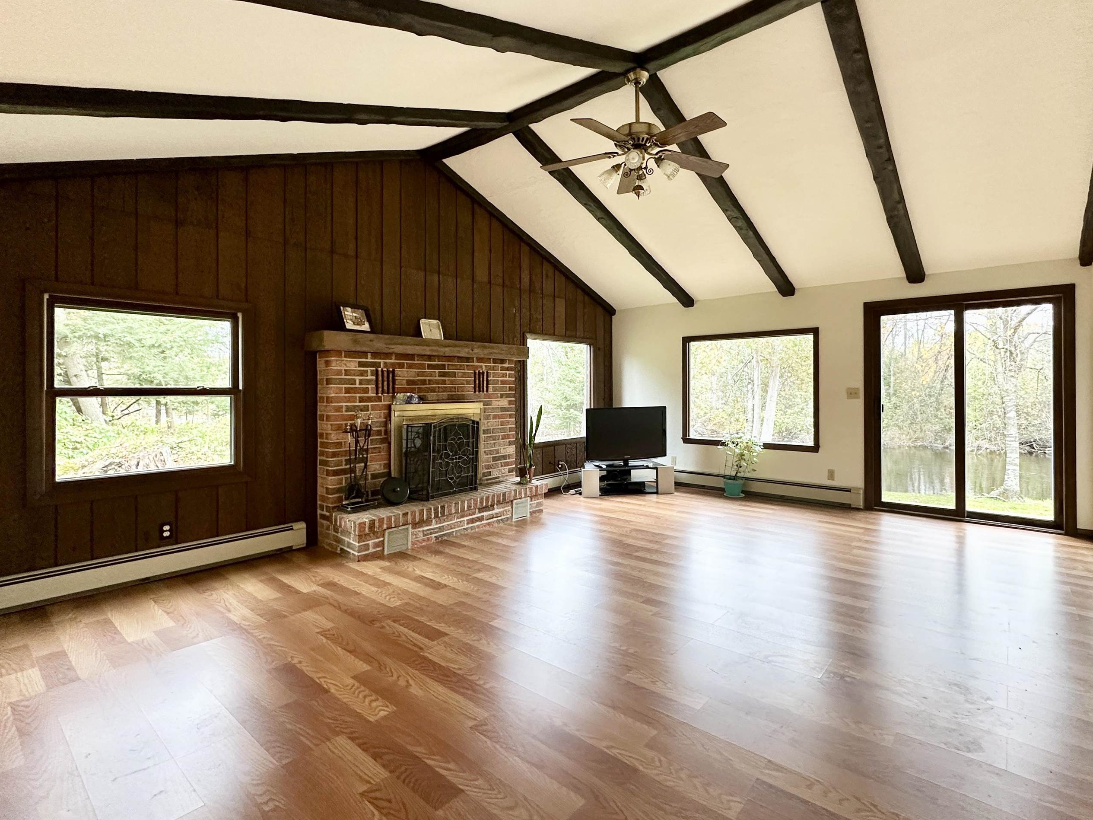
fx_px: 537
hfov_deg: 90.9
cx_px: 590
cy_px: 384
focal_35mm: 17
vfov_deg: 74.6
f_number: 2.2
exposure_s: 1/120
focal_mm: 2.22
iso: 250
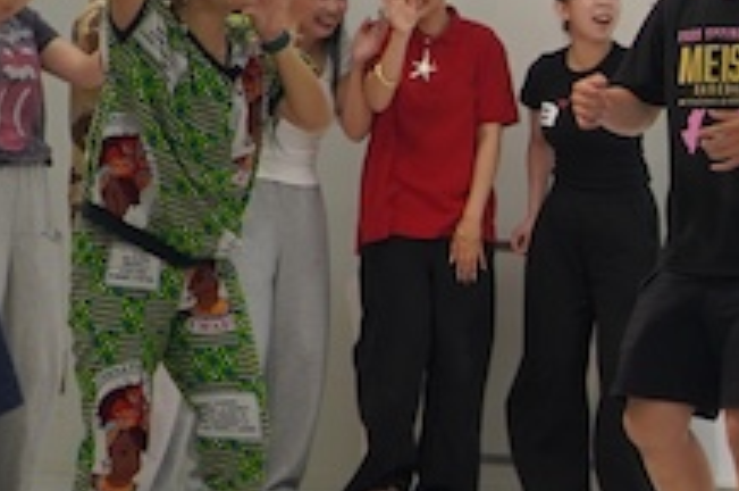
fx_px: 3628
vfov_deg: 7.7
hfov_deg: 10.9
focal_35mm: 177
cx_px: 1287
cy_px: 225
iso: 250
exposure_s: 1/160
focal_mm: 32
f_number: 4
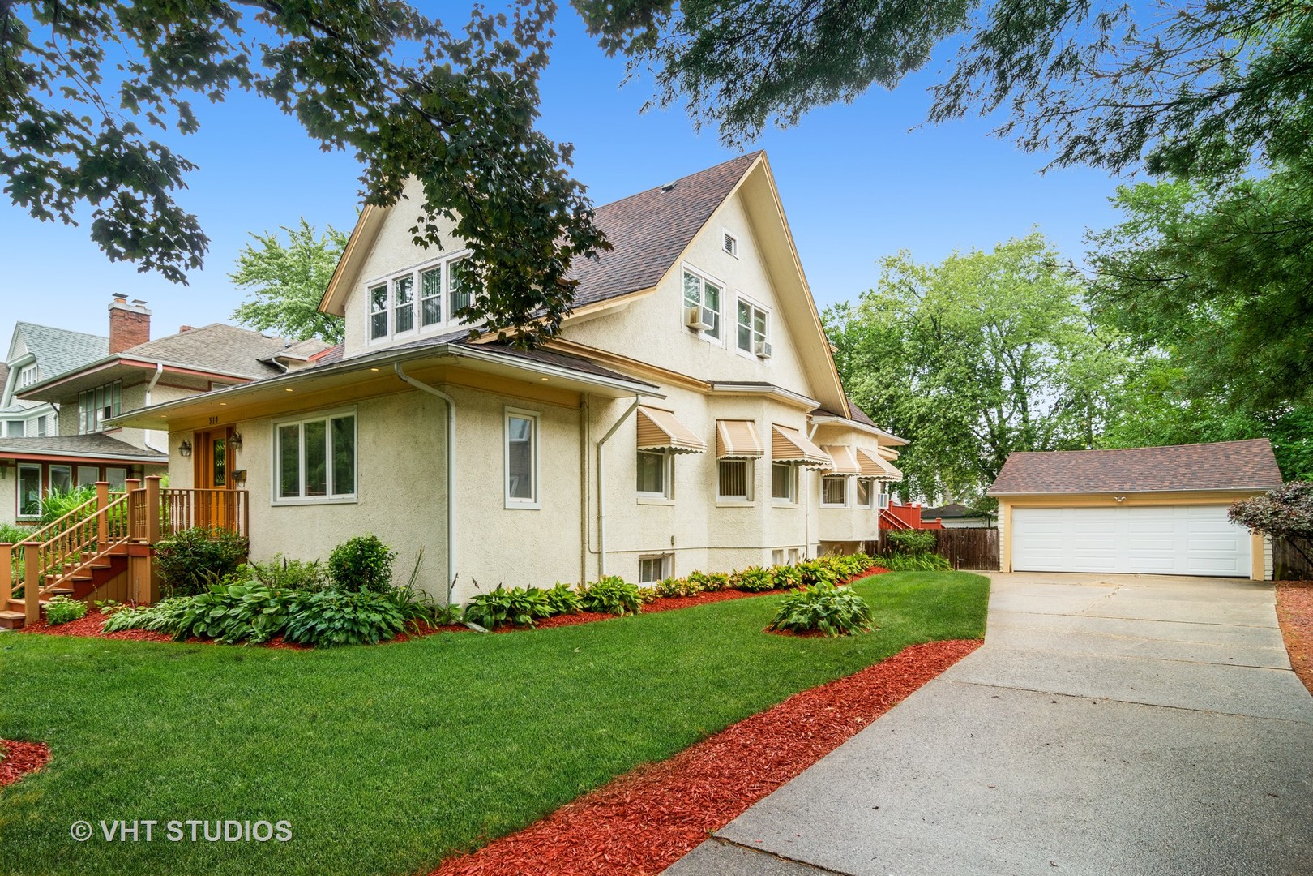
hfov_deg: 90.0
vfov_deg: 67.4
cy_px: 438
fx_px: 656
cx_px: 656
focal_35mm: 18
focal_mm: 12
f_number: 8
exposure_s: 1/60
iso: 200
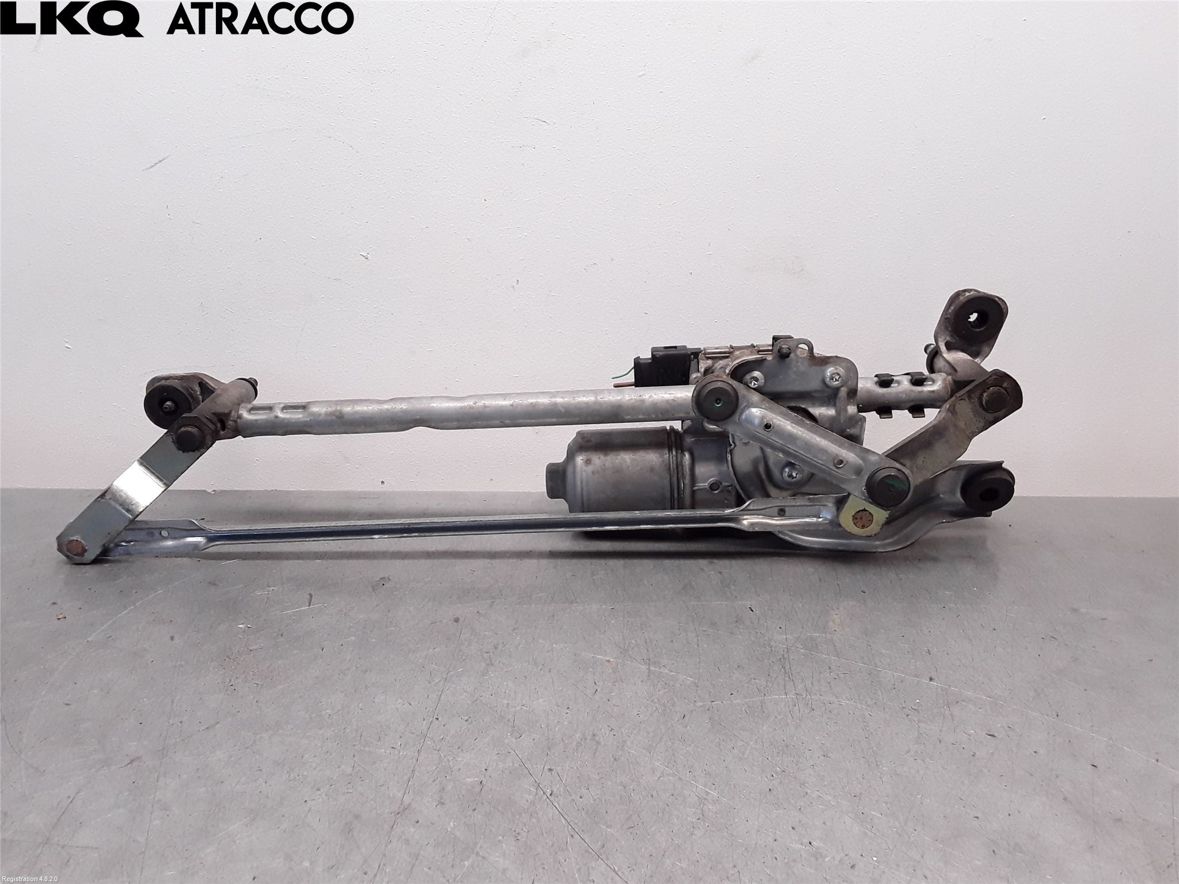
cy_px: 442
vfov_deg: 49.7
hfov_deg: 63.4
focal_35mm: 28
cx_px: 590
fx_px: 954
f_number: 1.9
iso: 100
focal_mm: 2.91
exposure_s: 1/132
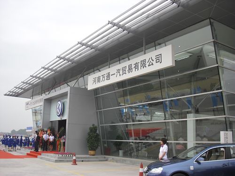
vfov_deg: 37.7
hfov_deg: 49.0
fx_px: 258
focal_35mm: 38
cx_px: 118
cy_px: 88
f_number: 8
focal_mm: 6.2
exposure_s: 1/80
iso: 100
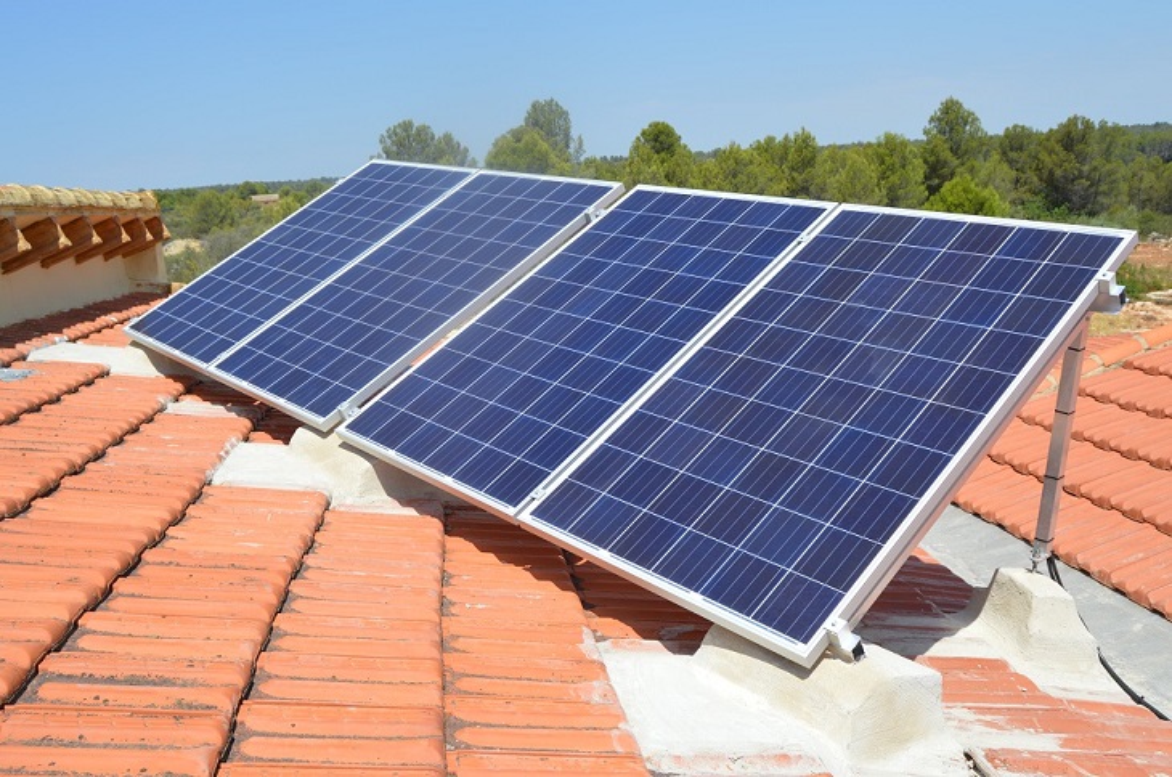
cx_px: 586
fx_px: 1072
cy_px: 388
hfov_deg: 57.3
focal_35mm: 33
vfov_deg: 39.8
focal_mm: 22
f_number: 8
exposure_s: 1/250
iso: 100
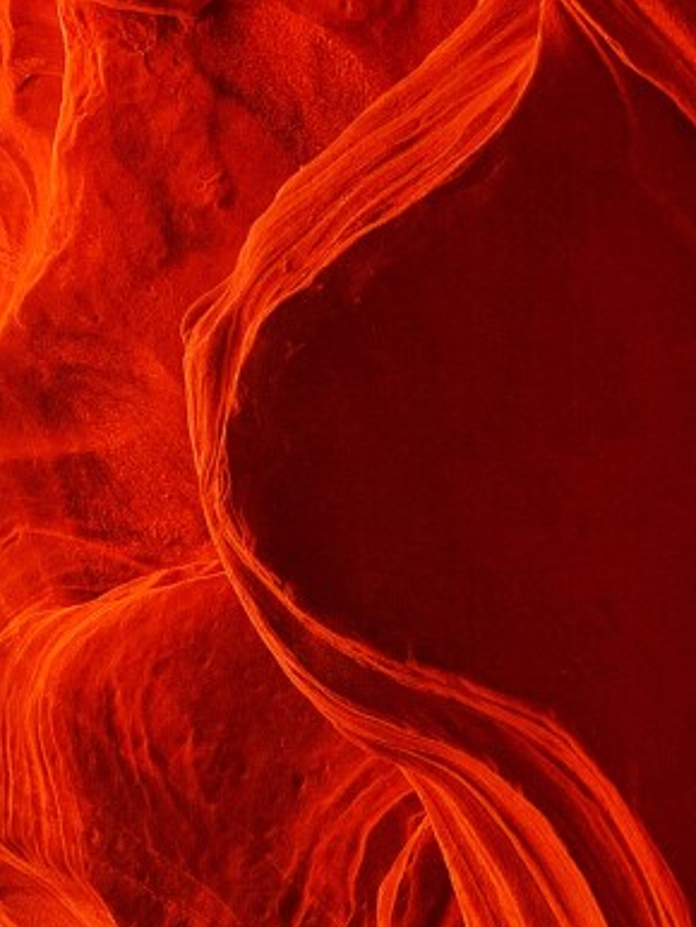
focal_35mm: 101
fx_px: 2705
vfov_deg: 19.3
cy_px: 684
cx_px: 68
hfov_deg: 14.5
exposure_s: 1/259
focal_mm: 4.25
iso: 25
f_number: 1.8
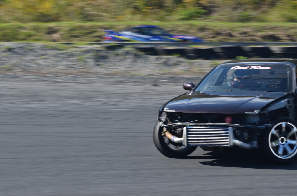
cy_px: 98
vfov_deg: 8.3
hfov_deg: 12.5
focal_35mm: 165
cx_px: 148
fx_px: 1358
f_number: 8
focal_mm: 110
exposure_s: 1/250
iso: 100
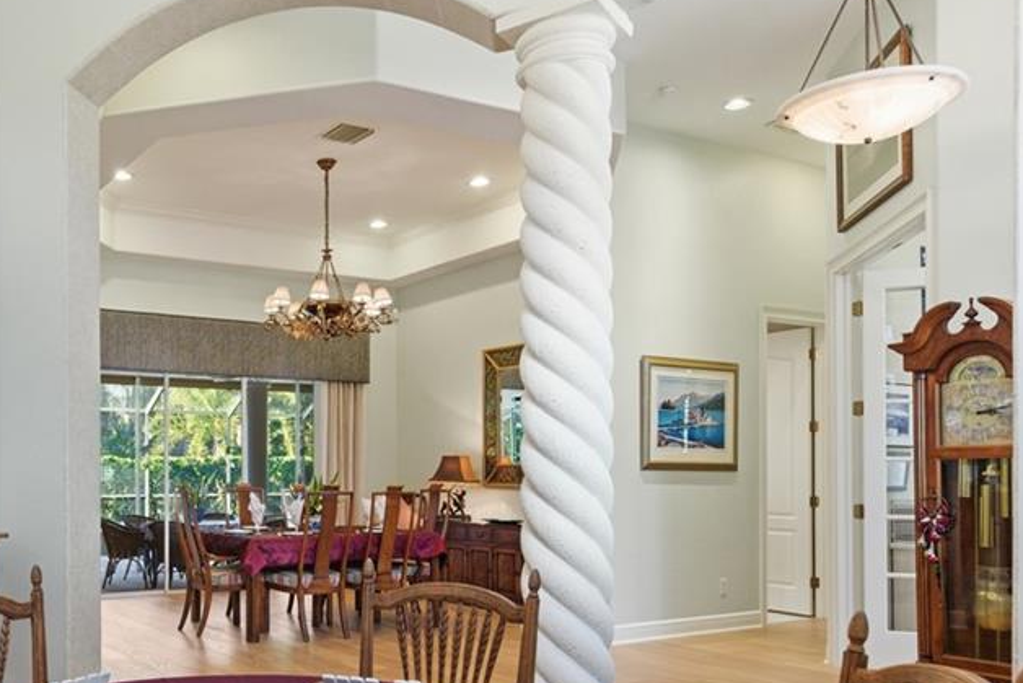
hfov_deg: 56.5
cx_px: 225
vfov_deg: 41.5
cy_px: 480
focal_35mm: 31
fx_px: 881
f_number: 8
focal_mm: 19
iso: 200
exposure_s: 1/20
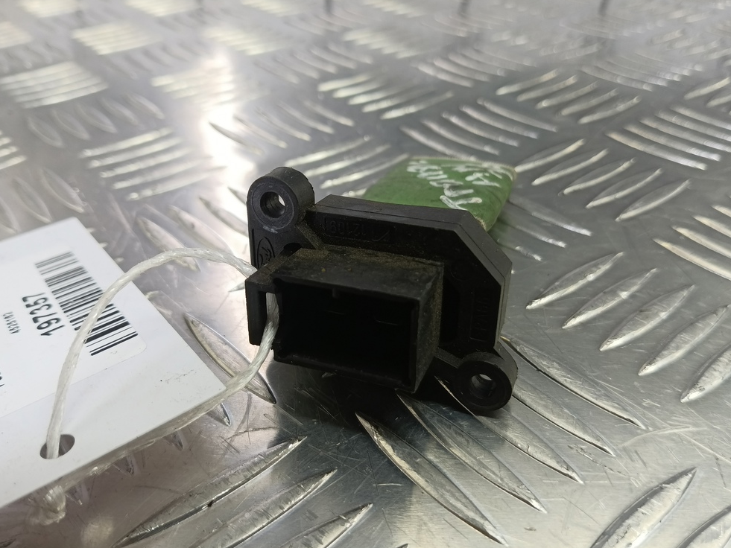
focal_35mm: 24
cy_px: 276
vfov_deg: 56.8
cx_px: 368
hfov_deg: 71.6
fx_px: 507
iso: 143
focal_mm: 4.11
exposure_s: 1/50
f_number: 1.6
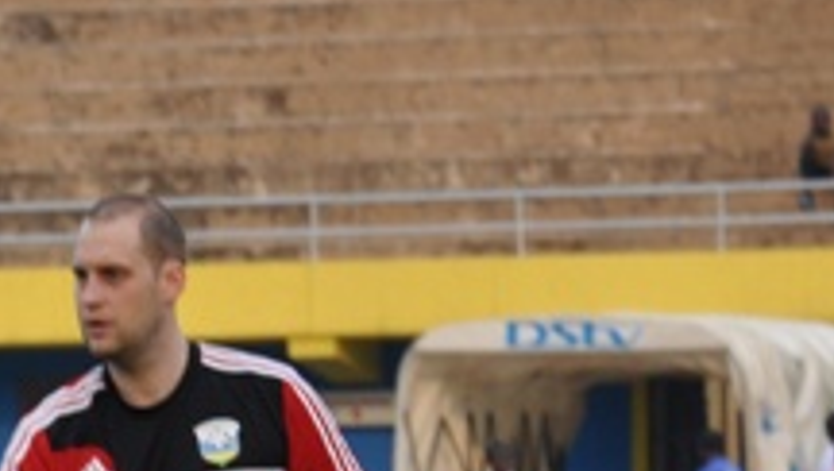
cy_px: 706
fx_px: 12103
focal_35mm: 547
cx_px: -110
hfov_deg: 3.9
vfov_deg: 2.2
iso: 500
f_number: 5.6
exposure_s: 1/320
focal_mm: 105
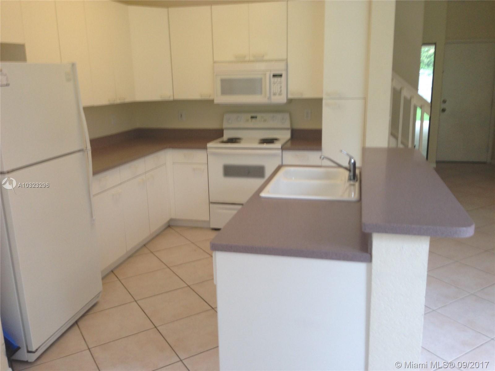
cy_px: 186
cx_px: 248
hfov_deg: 55.4
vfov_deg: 42.9
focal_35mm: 33
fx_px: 472
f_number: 2.4
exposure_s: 1/20
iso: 64
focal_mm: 4.13
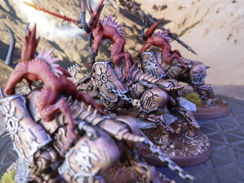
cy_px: 92
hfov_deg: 63.4
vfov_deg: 49.7
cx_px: 122
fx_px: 197
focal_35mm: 28
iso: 400
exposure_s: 1/60
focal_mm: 5
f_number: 3.1
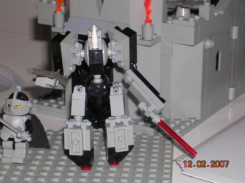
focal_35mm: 115
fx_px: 814
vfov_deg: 12.9
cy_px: 92
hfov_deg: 17.1
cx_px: 122
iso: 50
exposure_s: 1/60.1
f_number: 4.9
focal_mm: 17.4
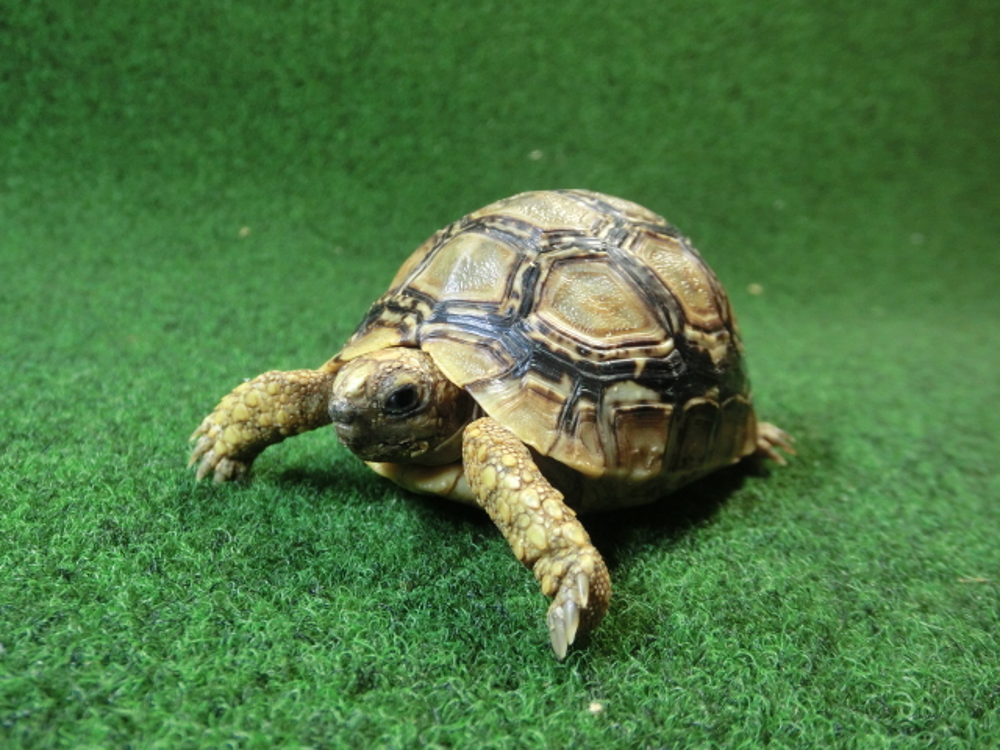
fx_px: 809
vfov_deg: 49.7
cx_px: 500
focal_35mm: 28
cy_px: 375
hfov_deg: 63.4
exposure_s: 1/60
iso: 400
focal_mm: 5
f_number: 3
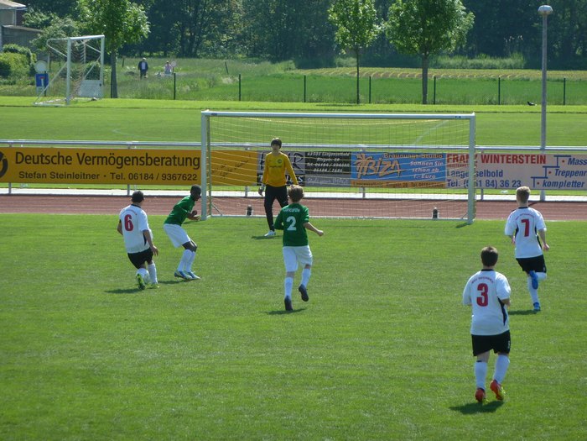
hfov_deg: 6.6
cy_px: 220
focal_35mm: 300
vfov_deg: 5.0
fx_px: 5087
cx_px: 294
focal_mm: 49.2
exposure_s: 1/250
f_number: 4.9
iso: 80
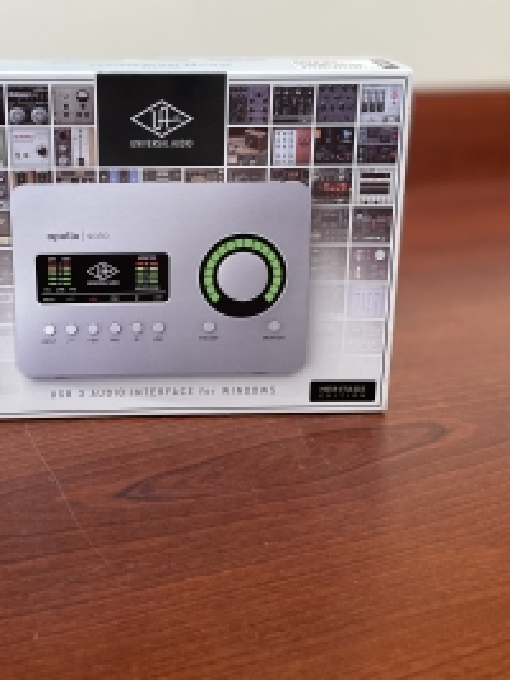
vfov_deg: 47.4
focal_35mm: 39
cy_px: 255
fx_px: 767
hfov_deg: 36.4
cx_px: 163
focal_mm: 4.2
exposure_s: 1/120
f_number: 1.6
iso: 80
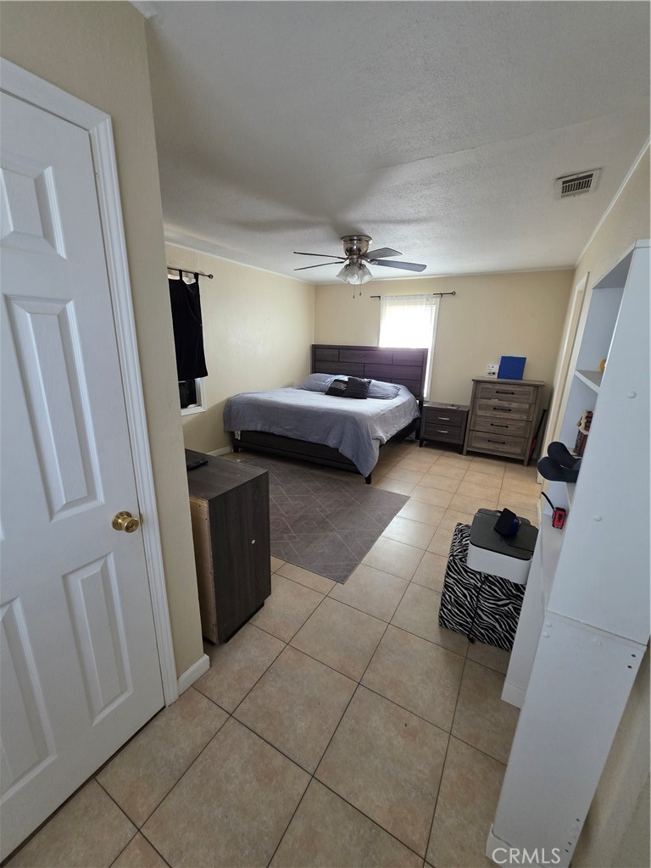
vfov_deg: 106.2
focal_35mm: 13
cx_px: 326
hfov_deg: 89.9
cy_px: 434
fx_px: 326
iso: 320
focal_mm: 2.2
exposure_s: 1/60
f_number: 1.9
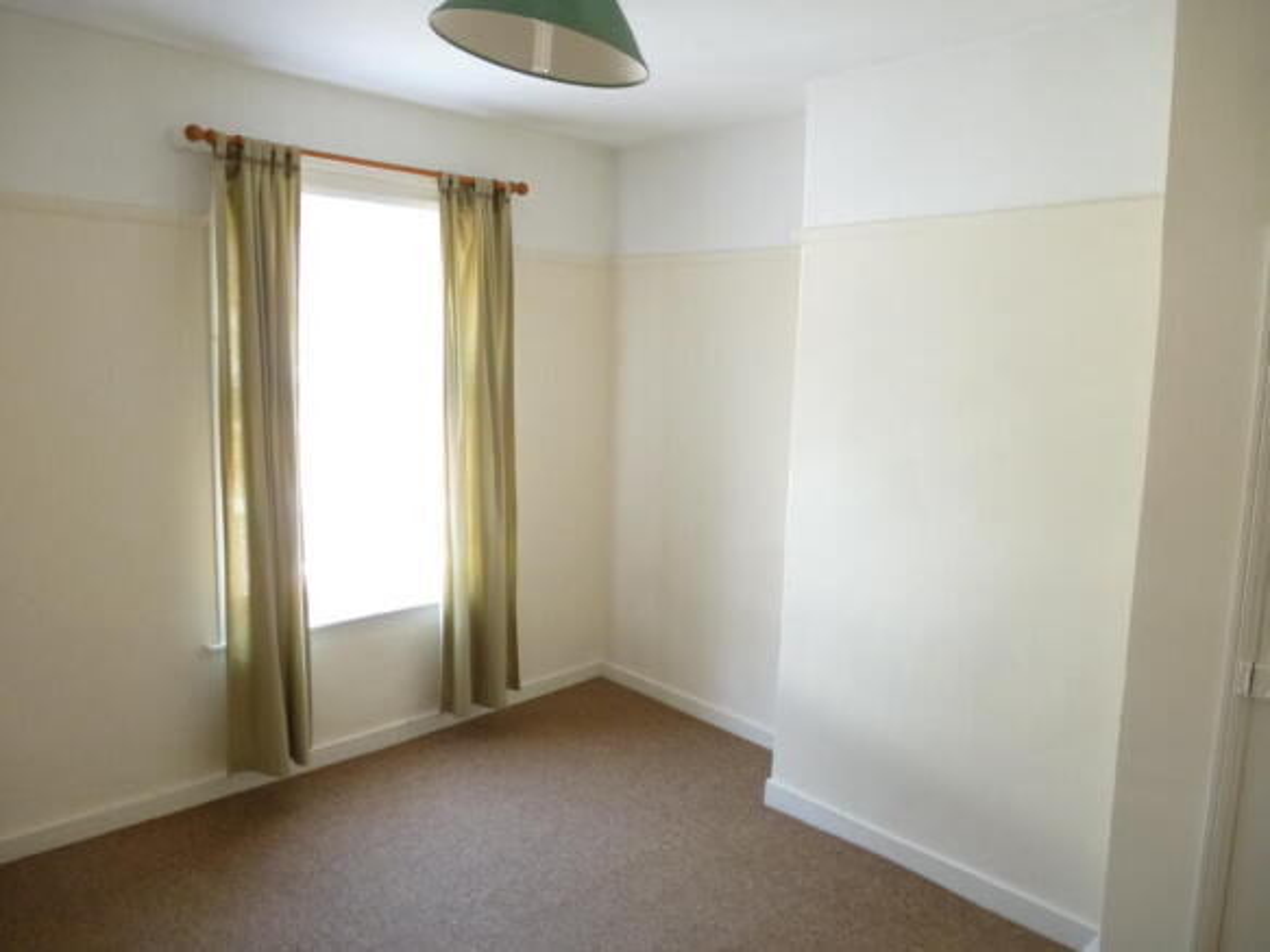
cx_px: 635
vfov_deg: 56.8
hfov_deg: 71.6
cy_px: 476
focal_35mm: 24
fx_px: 880
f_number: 3.3
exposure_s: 1/40
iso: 400
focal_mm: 4.3
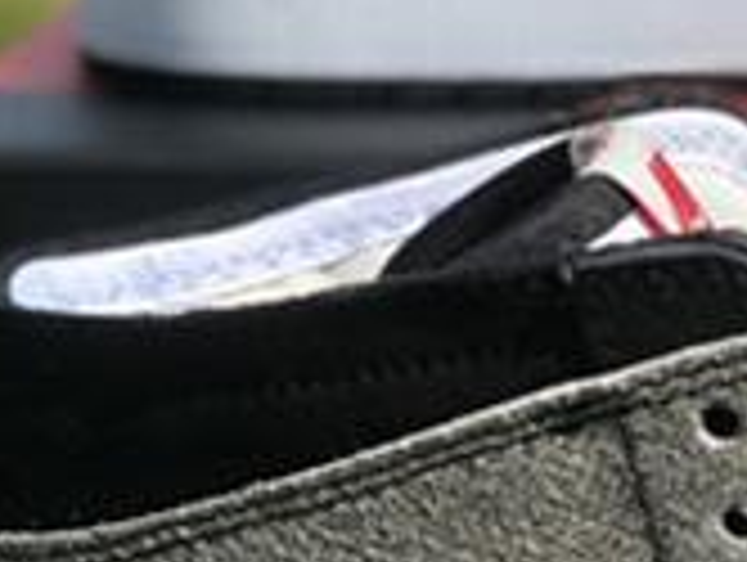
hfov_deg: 7.8
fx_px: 5403
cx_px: 1040
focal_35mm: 250
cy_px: 364
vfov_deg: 6.0
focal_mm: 6
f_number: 2.4
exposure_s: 1/842
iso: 16
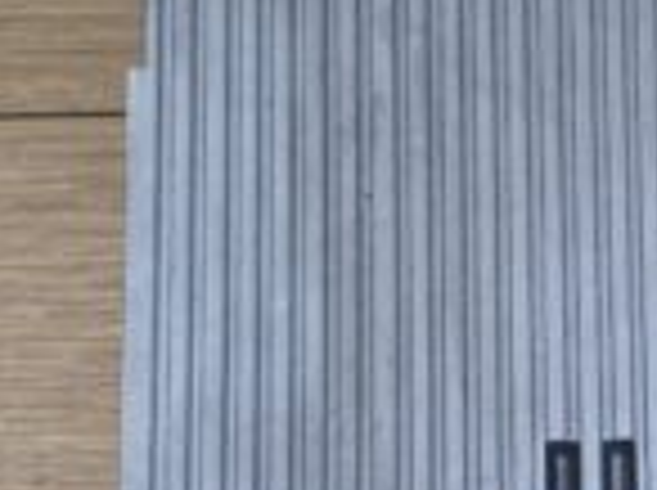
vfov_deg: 15.5
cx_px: 614
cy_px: 301
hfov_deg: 20.2
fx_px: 1800
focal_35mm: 95
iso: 250
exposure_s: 1/40
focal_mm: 4.3
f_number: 2.4
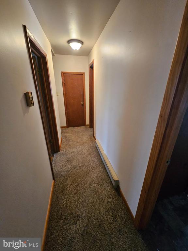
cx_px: 94
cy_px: 126
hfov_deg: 89.9
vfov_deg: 106.2
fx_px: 94
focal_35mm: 13
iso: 400
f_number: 2.2
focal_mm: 1.74
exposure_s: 1/30
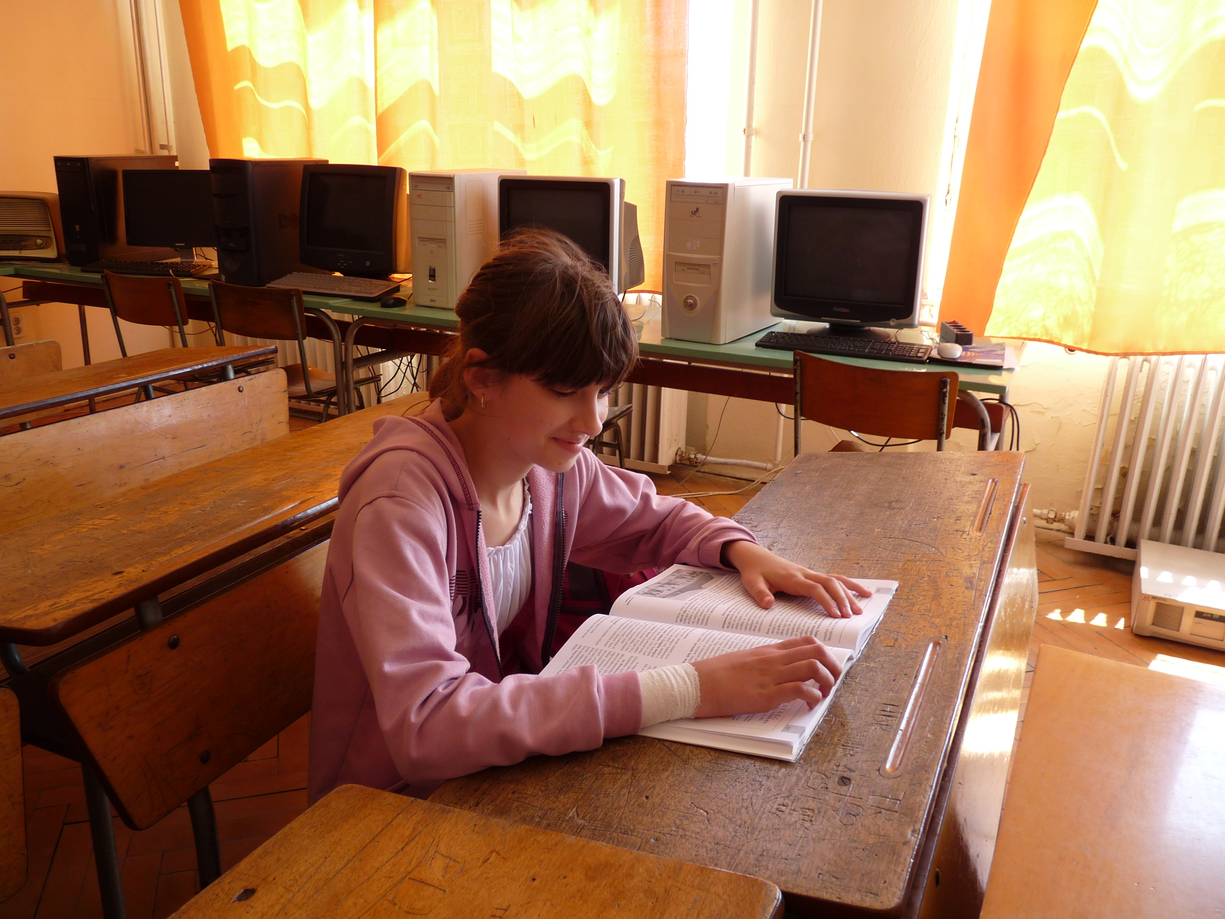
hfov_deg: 65.3
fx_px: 955
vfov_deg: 51.4
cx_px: 612
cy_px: 460
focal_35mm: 27
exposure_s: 1/50
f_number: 2.8
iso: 100
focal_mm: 4.8
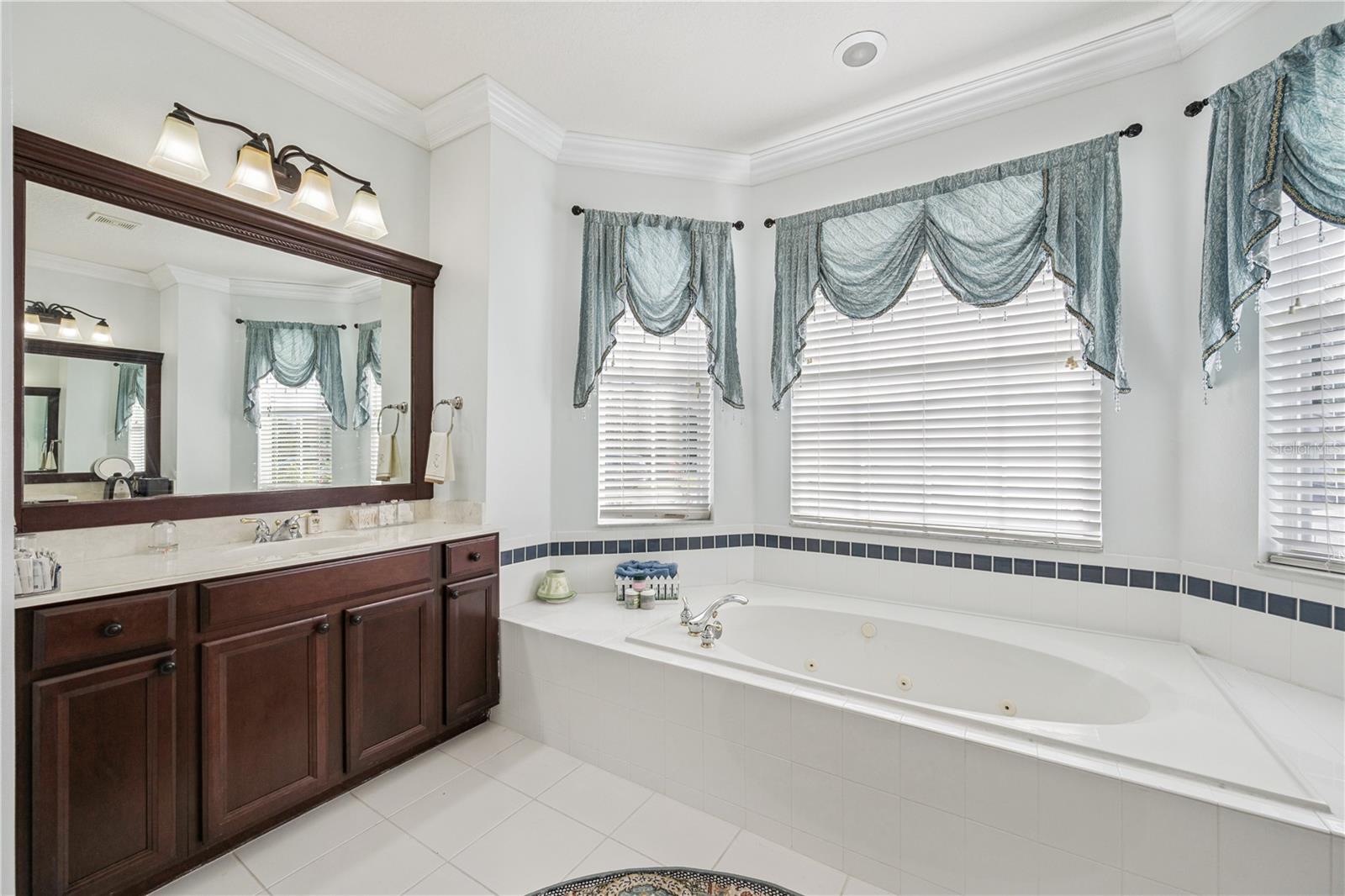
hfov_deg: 104.3
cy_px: 448
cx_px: 672
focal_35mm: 14
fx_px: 523
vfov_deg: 81.2
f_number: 9
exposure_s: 1/200
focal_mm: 14
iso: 200
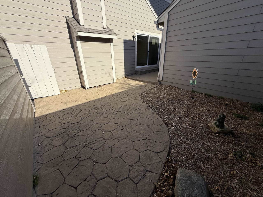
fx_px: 106
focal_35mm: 14
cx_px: 132
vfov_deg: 85.7
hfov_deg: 102.1
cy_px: 98
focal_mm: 2.22
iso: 50
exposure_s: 1/1901
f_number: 2.2
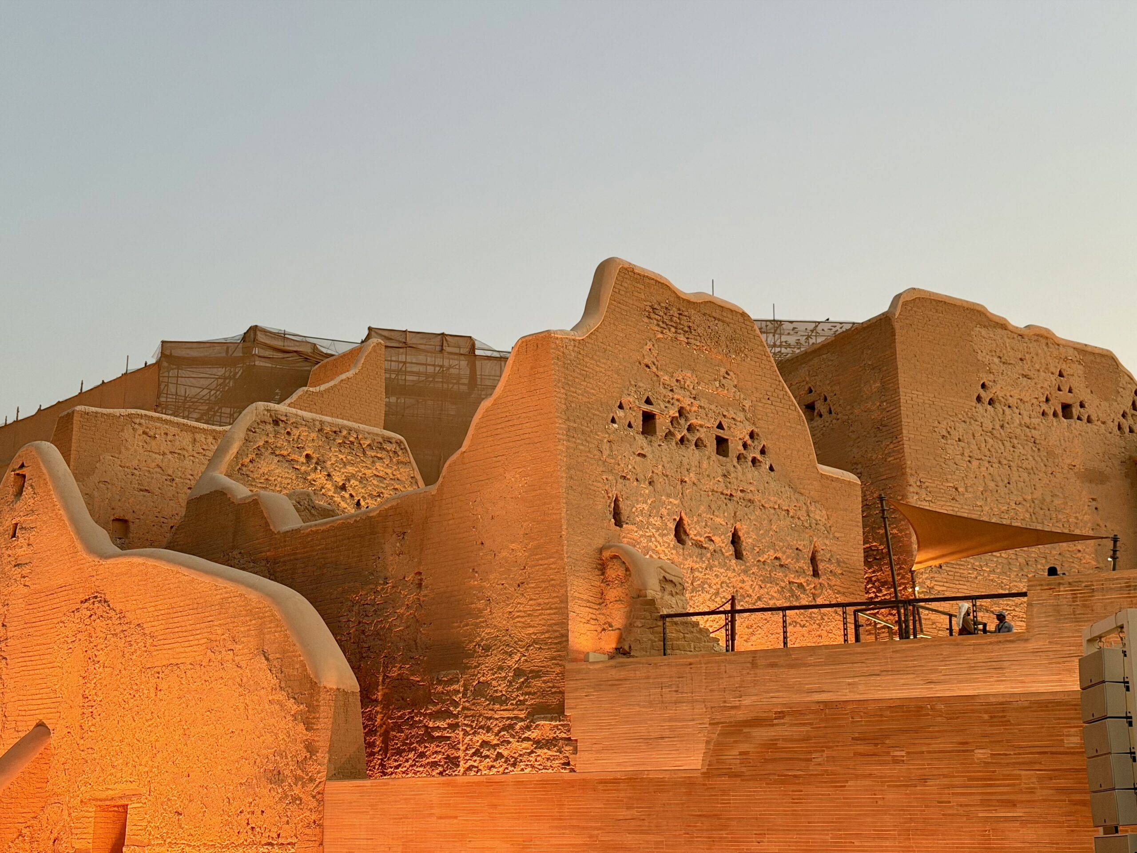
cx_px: 568
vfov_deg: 30.3
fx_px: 1577
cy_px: 426
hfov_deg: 39.7
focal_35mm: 48
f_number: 1.78
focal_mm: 6.76
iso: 400
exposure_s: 1/40
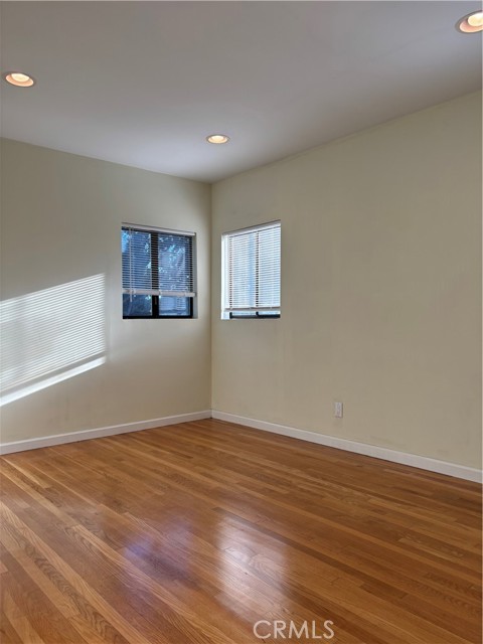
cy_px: 322
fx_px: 484
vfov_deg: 67.3
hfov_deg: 53.1
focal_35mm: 26
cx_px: 242
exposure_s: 1/421
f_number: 1.6
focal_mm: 5.96
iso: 50
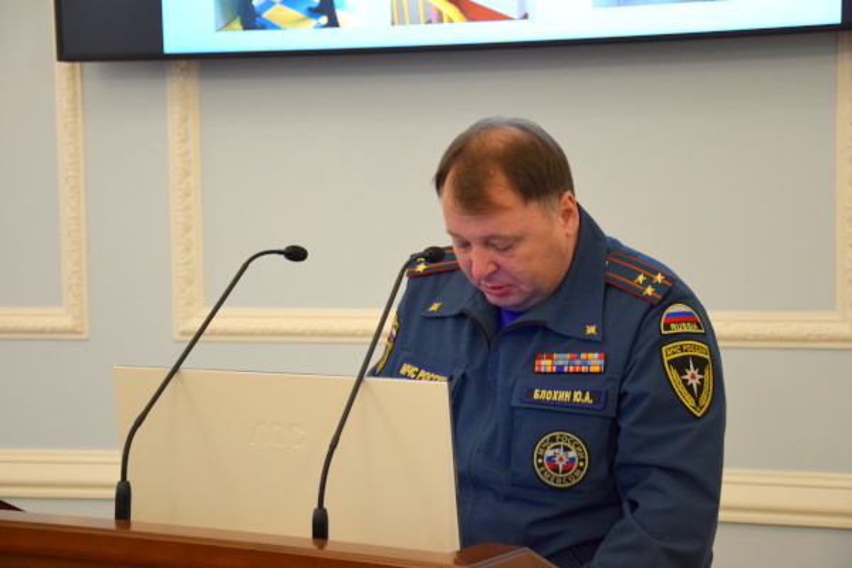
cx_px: 426
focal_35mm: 93
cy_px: 284
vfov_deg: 14.7
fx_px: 2201
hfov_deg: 21.9
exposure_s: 1/60
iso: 1600
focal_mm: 62
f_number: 5.3
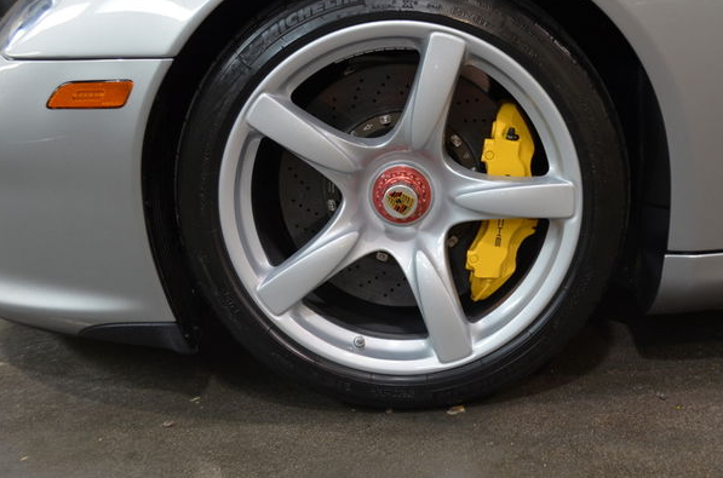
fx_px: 1082
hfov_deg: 36.9
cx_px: 414
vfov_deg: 24.9
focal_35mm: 54
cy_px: 188
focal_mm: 28
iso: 800
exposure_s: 1/30
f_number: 4.5
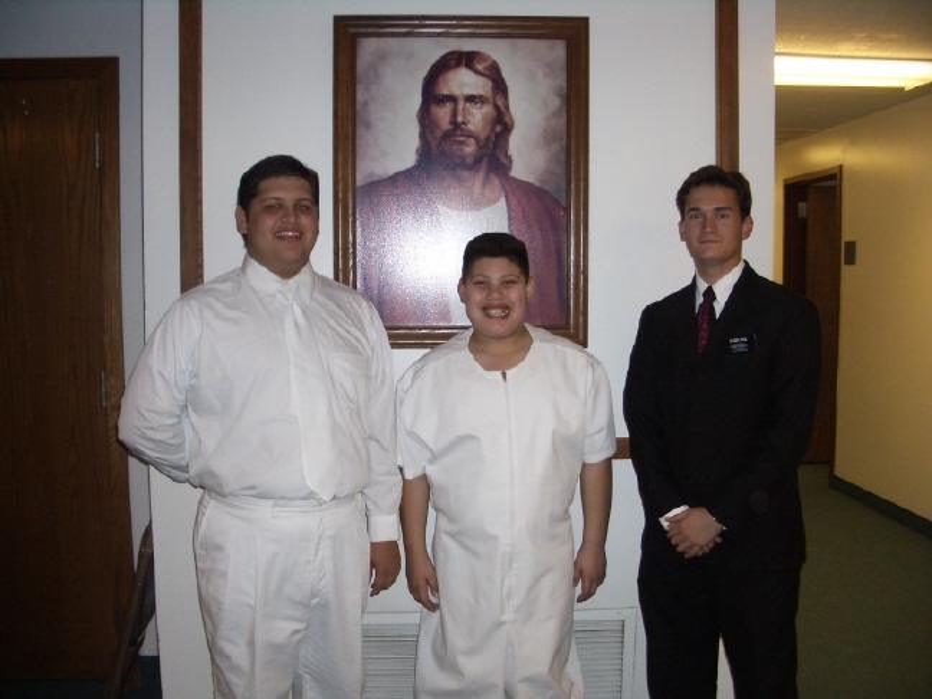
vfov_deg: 40.7
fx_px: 942
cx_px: 466
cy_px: 350
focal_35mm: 35
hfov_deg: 52.6
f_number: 2.6
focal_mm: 5.8
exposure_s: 1/60
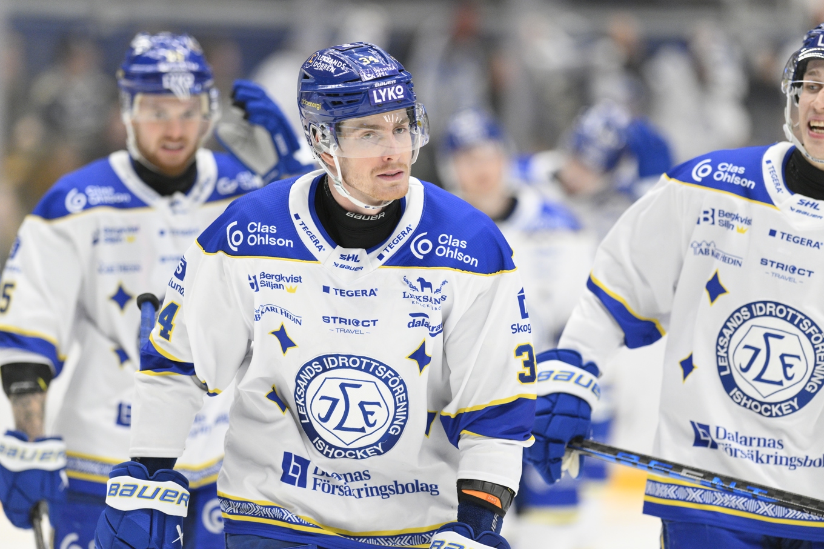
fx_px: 6865
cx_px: 412
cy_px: 274
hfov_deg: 6.9
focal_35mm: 300
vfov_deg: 4.6
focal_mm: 300
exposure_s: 1/800
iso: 3200
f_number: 2.8
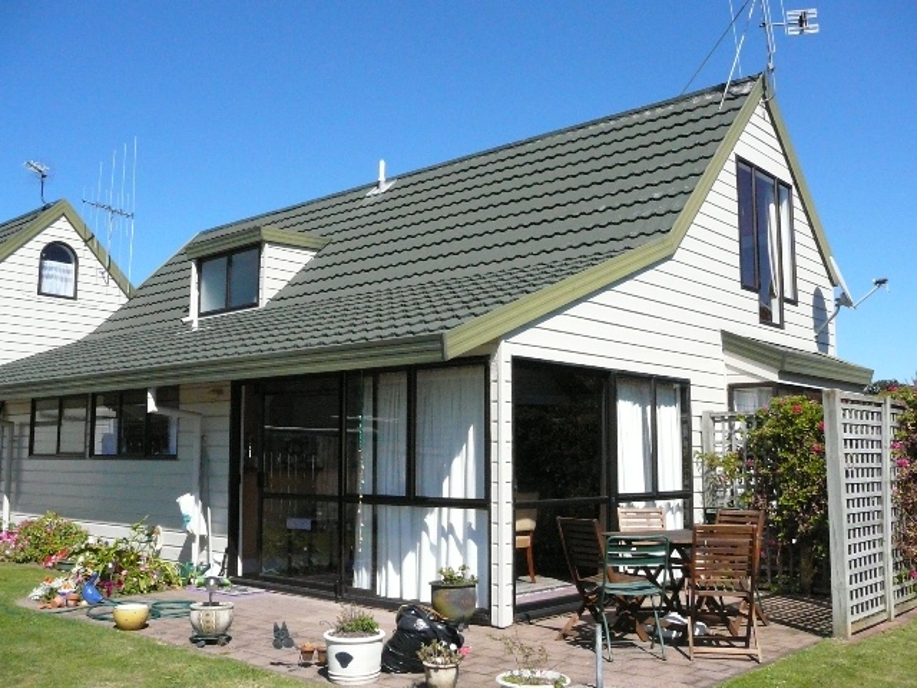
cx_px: 458
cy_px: 344
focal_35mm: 35
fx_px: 927
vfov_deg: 40.7
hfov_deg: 52.6
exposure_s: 1/2000
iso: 400
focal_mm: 5.2
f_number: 5
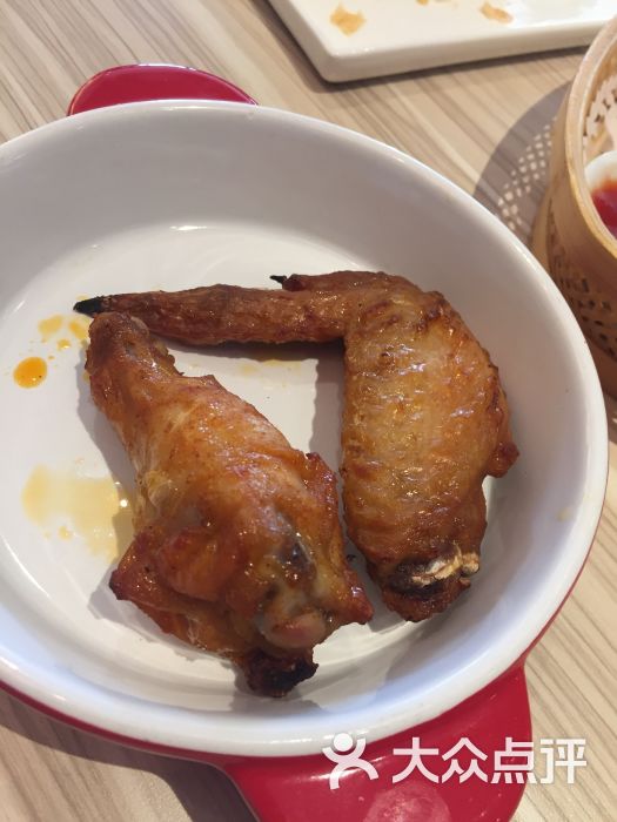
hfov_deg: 48.2
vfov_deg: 61.7
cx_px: 308
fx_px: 689
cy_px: 411
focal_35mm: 29
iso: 100
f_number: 2.2
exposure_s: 1/33
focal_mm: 4.15
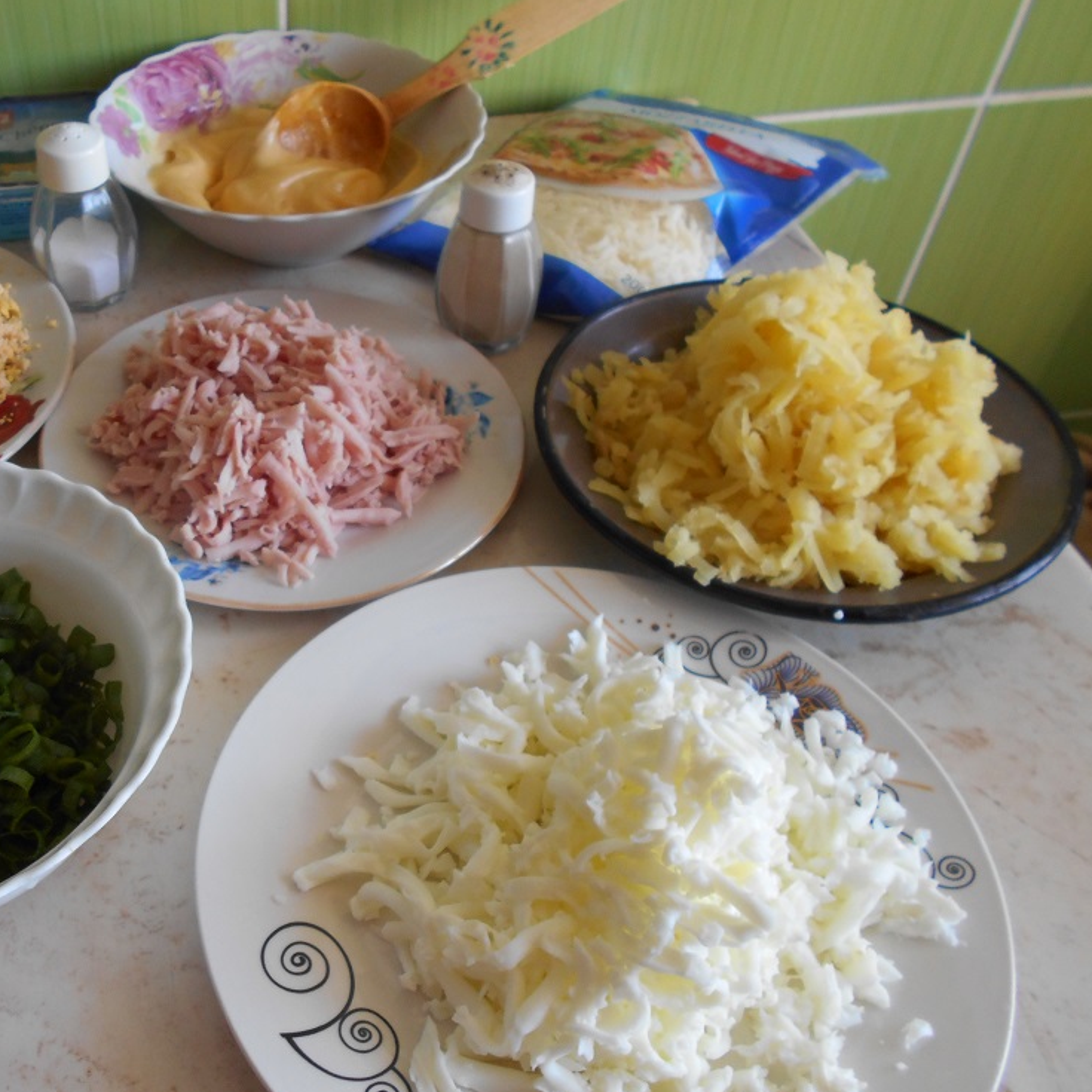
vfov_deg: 51.1
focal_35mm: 32
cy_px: 568
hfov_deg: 50.0
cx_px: 342
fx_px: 1142
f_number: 3.2
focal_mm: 4.6
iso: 160
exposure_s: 1/30
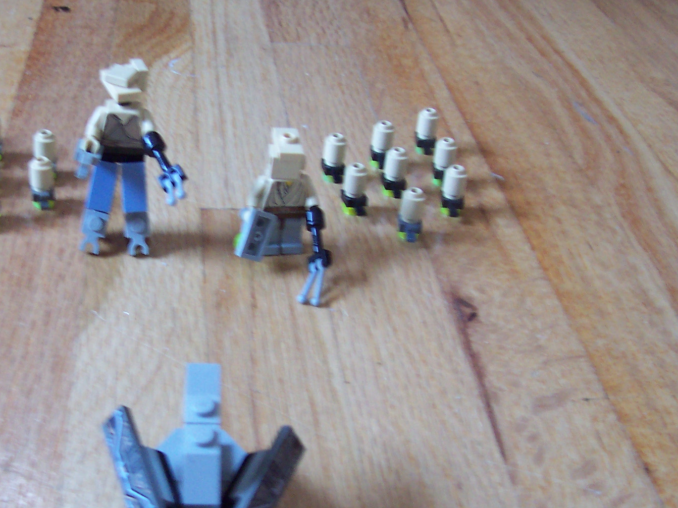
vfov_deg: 26.1
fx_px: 1097
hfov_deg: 33.8
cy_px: 301
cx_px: 192
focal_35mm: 56
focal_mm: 5.6
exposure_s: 1/8
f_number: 2.8
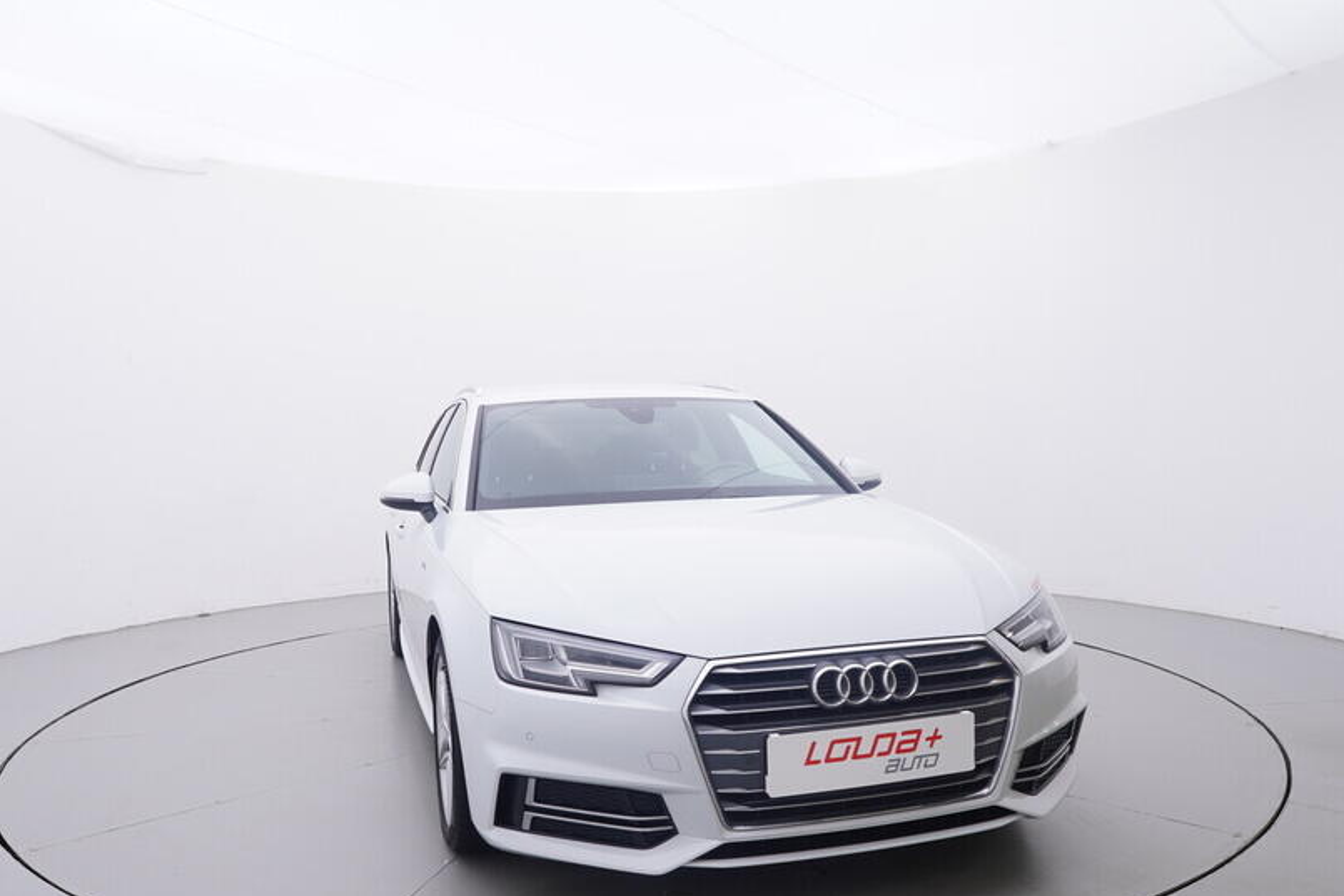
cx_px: 639
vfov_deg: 45.2
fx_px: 1069
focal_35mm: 29
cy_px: 554
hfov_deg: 64.3
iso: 200
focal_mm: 15
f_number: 5
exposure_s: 1/80
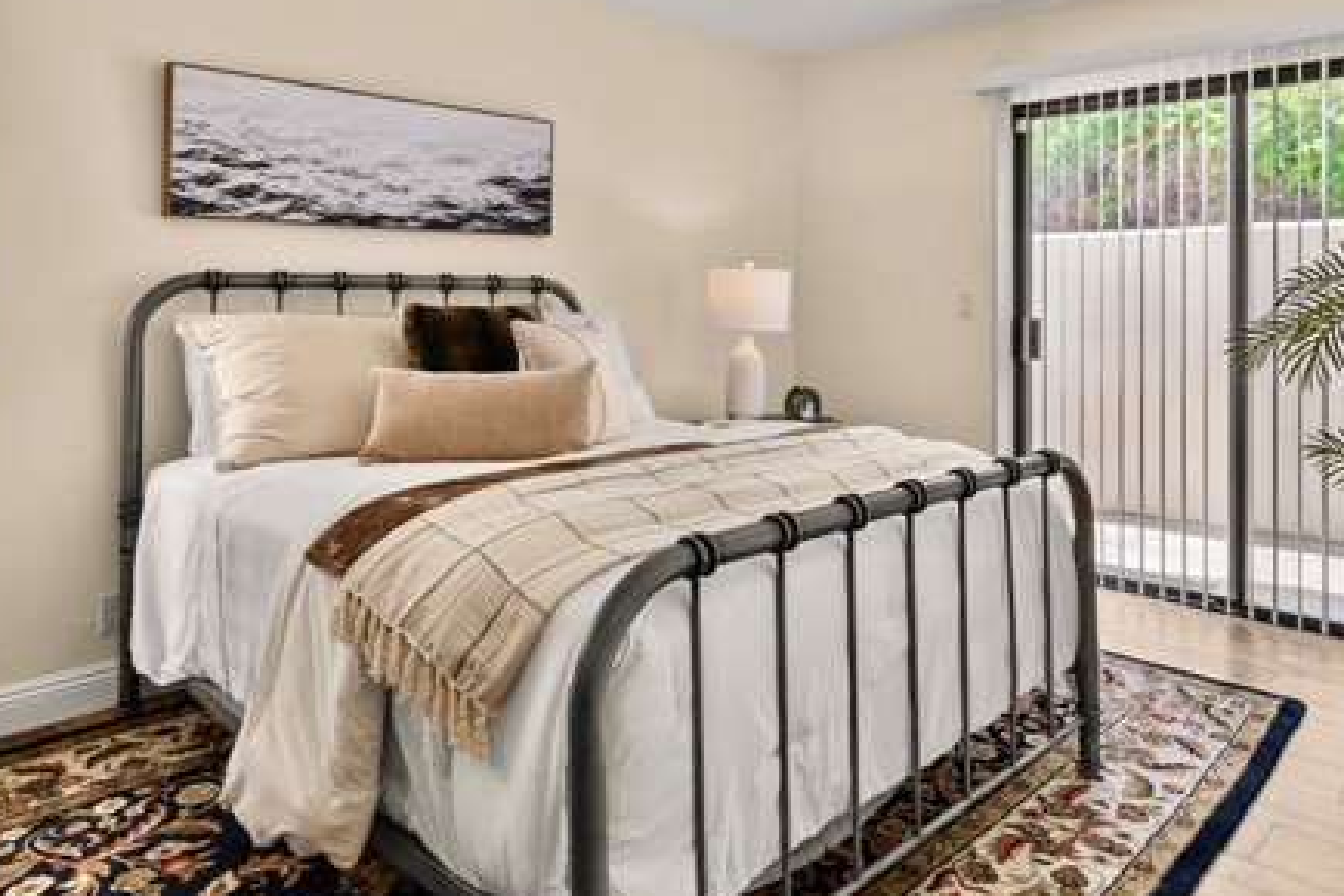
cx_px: 754
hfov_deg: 71.2
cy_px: 314
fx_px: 933
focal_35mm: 25
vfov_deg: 50.5
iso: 160
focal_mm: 17
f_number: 8
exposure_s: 1/5
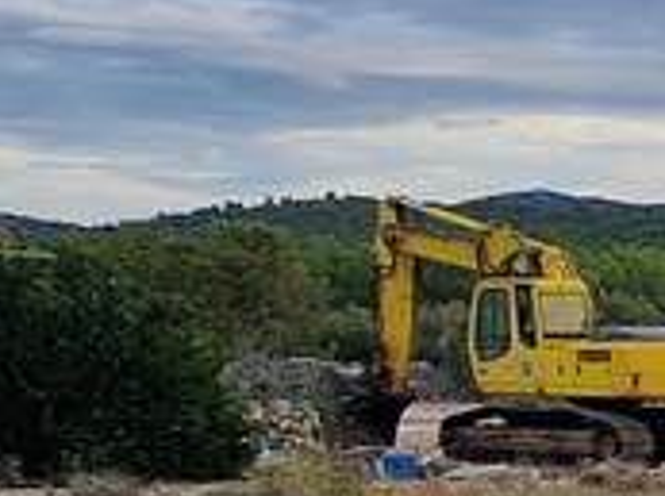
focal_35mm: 160
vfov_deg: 9.0
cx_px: 2180
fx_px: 3067
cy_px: 769
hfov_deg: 9.1
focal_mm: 5.4
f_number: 1.8
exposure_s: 1/180
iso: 50
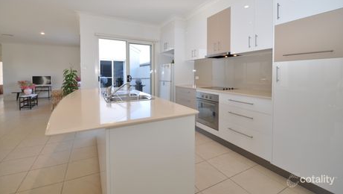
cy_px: 78
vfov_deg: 66.6
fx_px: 146
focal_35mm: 16
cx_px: 172
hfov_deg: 99.3
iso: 400
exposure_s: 1/80
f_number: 5
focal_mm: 10
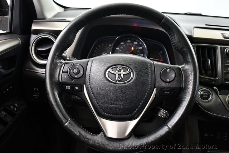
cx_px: 114
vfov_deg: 36.9
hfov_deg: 53.1
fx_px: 229
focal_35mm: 36
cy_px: 76
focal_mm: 18
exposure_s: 1/80
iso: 3200
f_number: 3.5
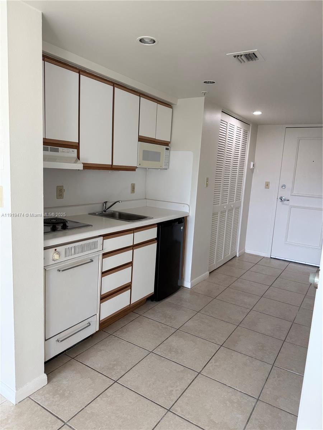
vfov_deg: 71.6
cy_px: 215
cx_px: 162
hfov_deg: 56.8
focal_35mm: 24
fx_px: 299
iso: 80
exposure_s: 1/120
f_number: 1.78
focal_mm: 6.76
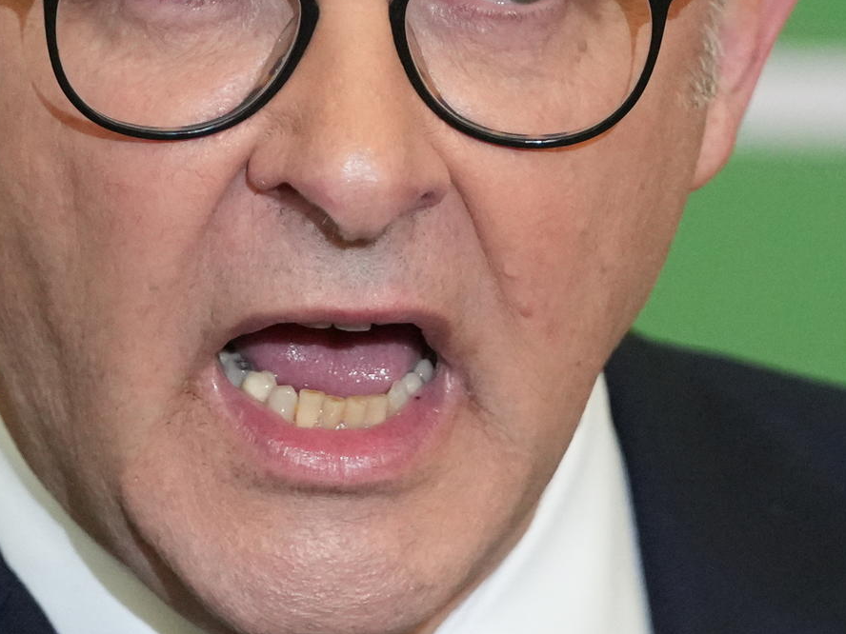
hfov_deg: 2.0
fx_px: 23804
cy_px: 661
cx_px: 237
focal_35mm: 974
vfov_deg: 1.5
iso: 4000
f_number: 2.8
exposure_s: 1/250
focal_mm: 180
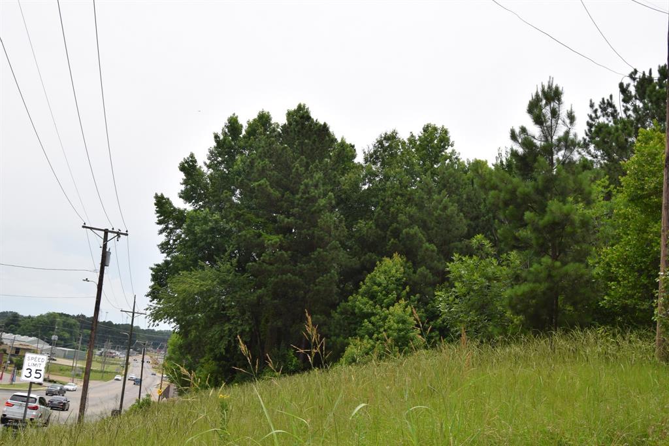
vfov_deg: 34.2
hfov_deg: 49.6
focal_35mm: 39
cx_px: 334
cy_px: 223
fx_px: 724
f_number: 10
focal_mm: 26
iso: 100
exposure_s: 1/200
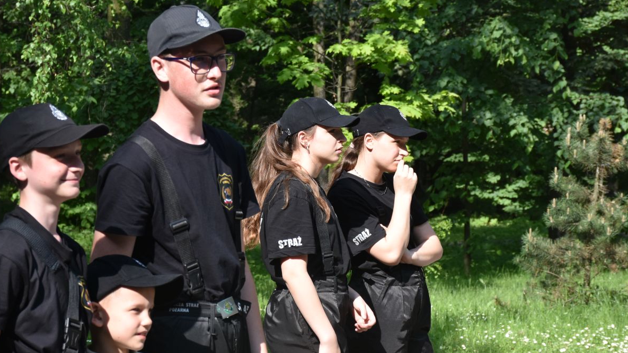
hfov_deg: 15.3
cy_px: 234
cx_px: 232
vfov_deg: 8.7
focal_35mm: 140
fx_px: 2332
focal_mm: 66
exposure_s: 1/500
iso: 450
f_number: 8
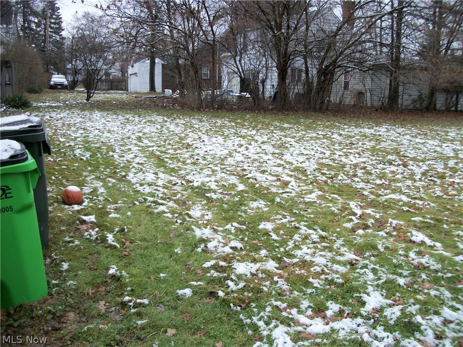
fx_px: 428
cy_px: 174
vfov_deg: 44.2
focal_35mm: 32
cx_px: 232
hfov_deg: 56.8
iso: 80
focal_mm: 5.7
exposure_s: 1/100
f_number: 2.9
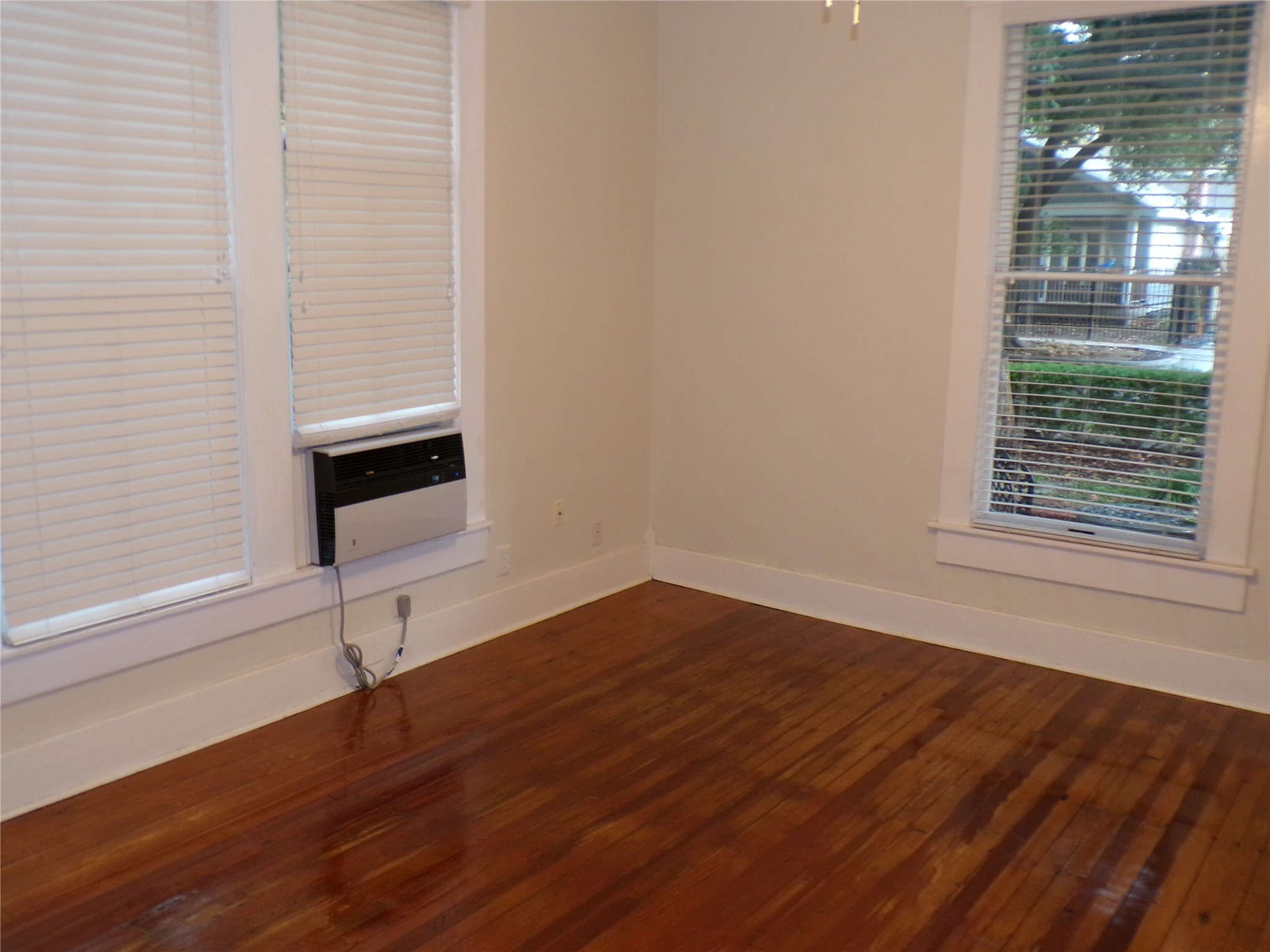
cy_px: 476
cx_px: 635
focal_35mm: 32
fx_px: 1174
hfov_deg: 56.8
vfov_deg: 44.2
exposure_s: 1/17
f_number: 3.2
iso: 400
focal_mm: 5.8
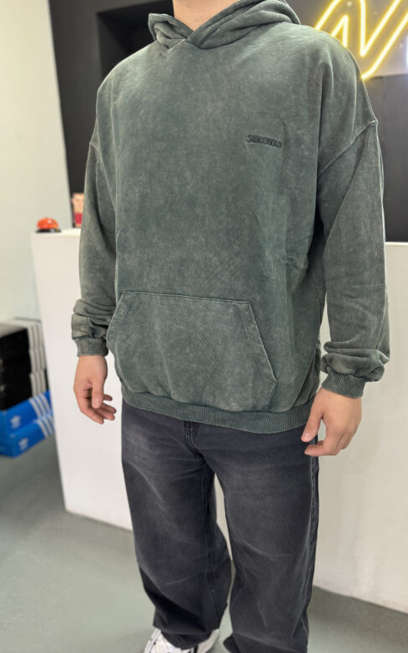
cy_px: 330
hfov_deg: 47.5
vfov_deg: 70.4
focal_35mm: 26
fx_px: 463
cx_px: 224
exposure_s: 1/50
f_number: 1.78
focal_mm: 6.76
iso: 250
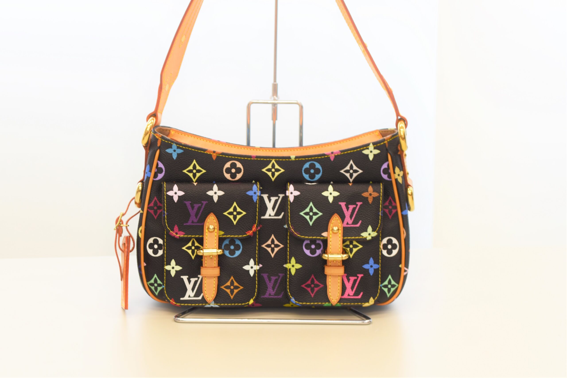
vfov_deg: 10.2
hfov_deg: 15.2
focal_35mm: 135
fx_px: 2126
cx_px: 284
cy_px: 189
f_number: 5
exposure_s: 1/25
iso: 100
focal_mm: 90
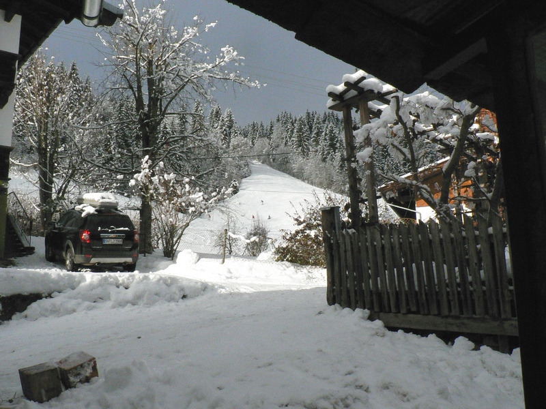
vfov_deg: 39.7
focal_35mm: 36
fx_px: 568
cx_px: 273
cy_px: 204
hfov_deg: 51.4
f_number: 8
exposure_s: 1/1300
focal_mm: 6
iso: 400
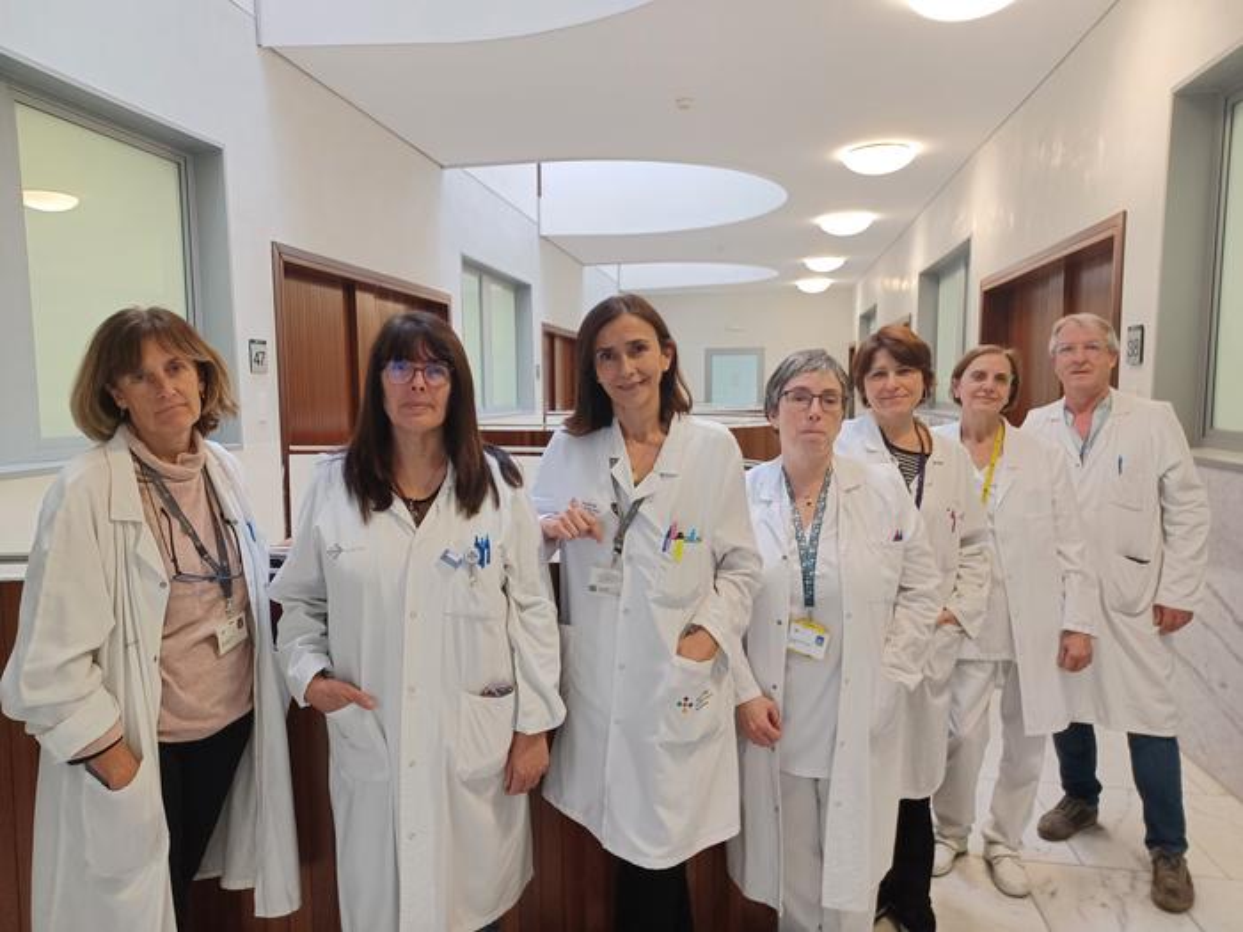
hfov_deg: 69.4
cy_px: 466
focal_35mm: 25
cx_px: 622
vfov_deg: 54.9
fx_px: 898
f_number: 1.8
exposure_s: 1/50
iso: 320
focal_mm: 4.6
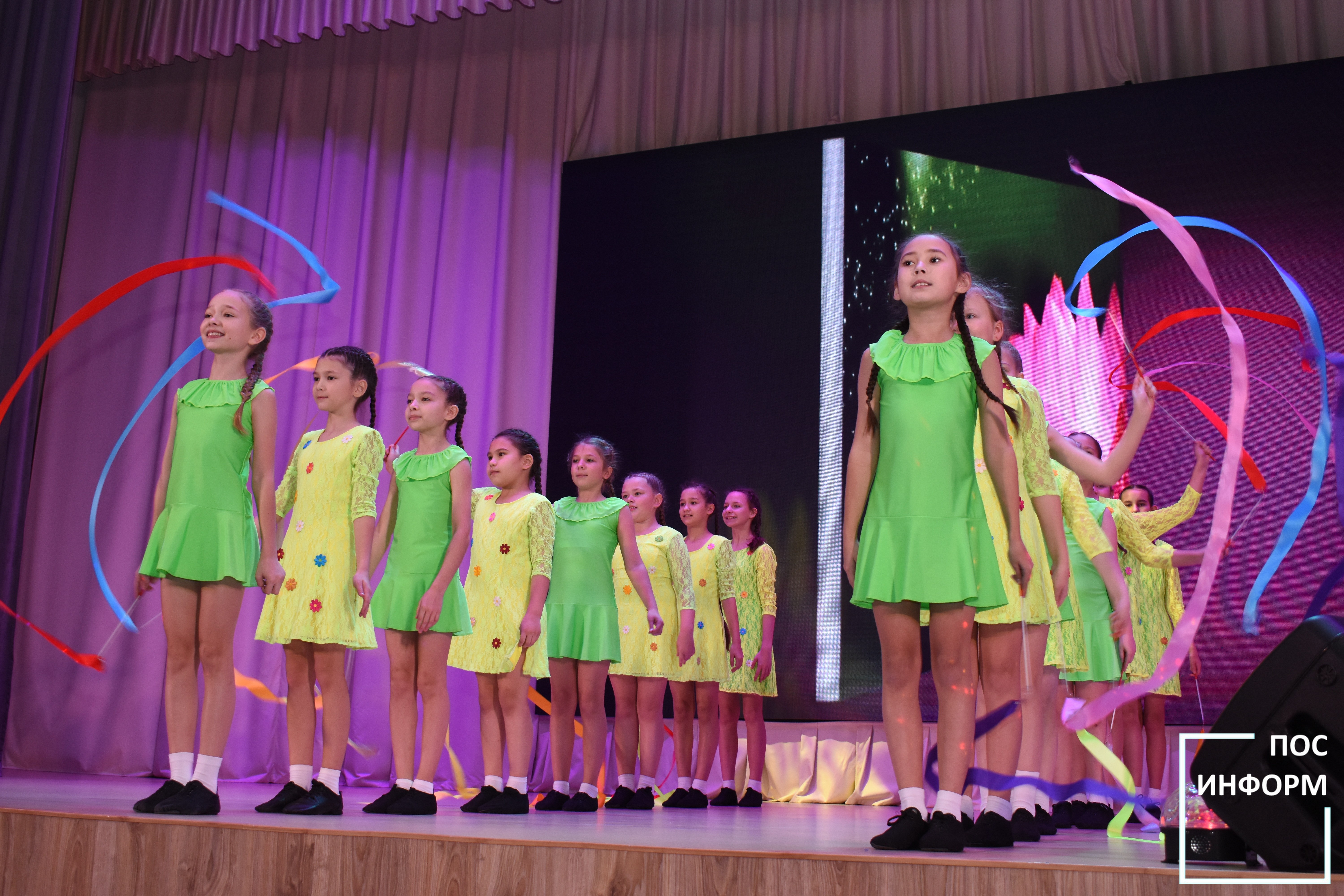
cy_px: 448
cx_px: 672
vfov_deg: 34.2
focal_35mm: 39
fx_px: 1456
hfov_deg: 49.6
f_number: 5.6
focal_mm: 26
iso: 800
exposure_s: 1/100
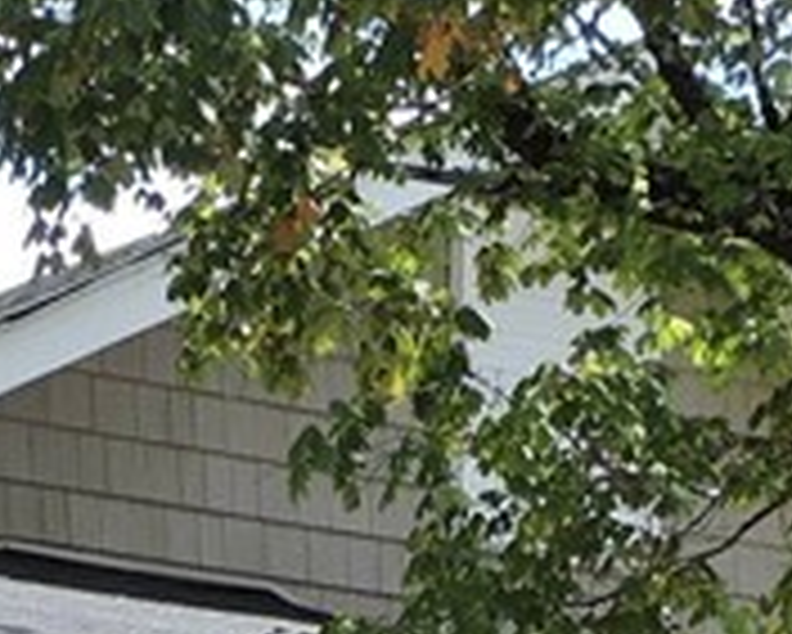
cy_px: 1601
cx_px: 117
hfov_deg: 10.3
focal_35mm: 187
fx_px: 4386
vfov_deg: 7.6
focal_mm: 5.9
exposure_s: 1/400
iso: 100
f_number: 3.2
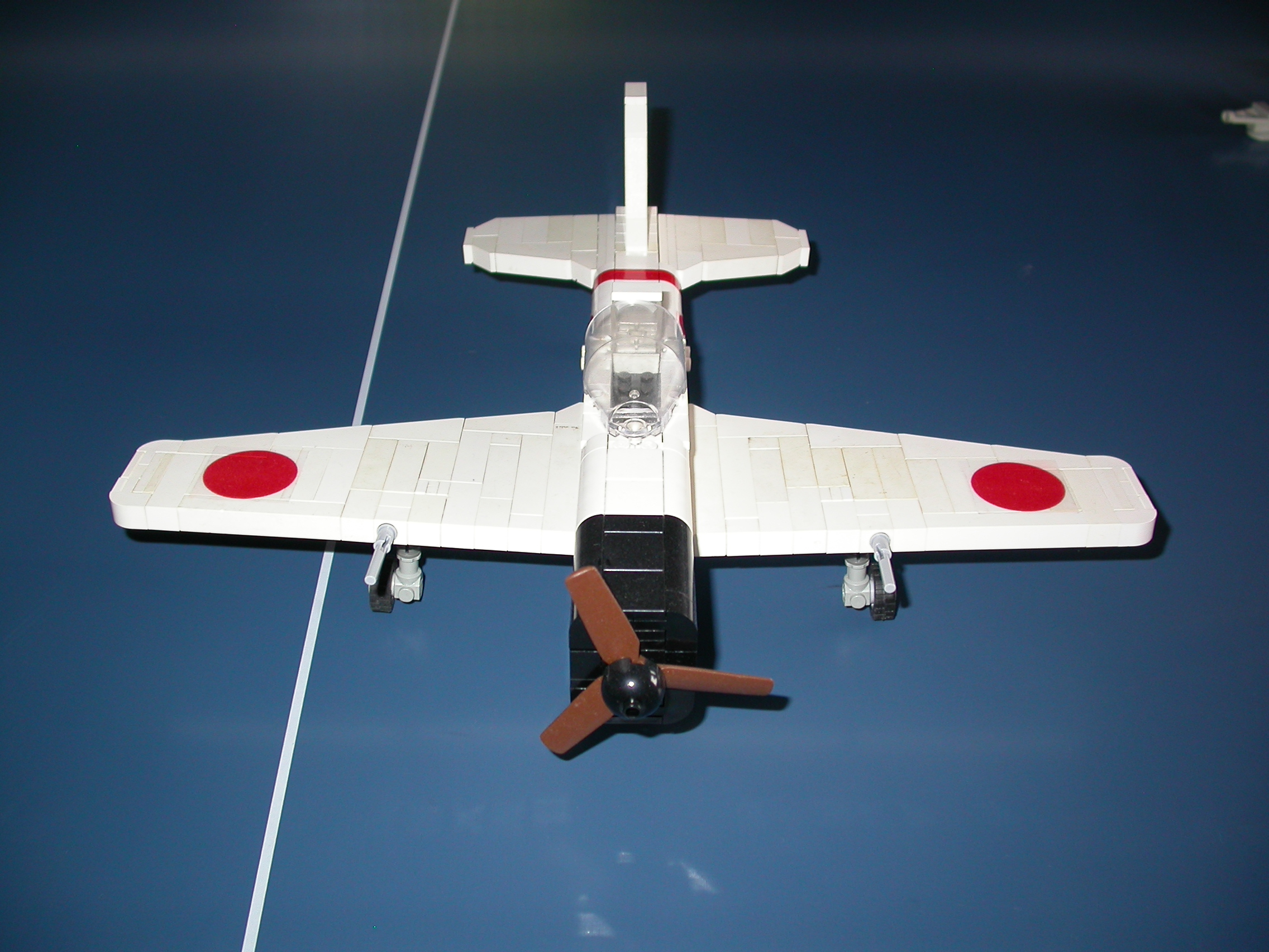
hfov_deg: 49.0
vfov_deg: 37.7
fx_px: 1393
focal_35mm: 38
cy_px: 476
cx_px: 634
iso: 100
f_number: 2.6
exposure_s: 1/60
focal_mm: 7.85
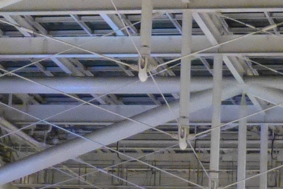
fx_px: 1533
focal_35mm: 195
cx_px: 75
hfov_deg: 10.5
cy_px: -18
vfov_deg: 7.0
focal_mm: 6.1
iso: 800
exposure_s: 1/5
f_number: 3.7
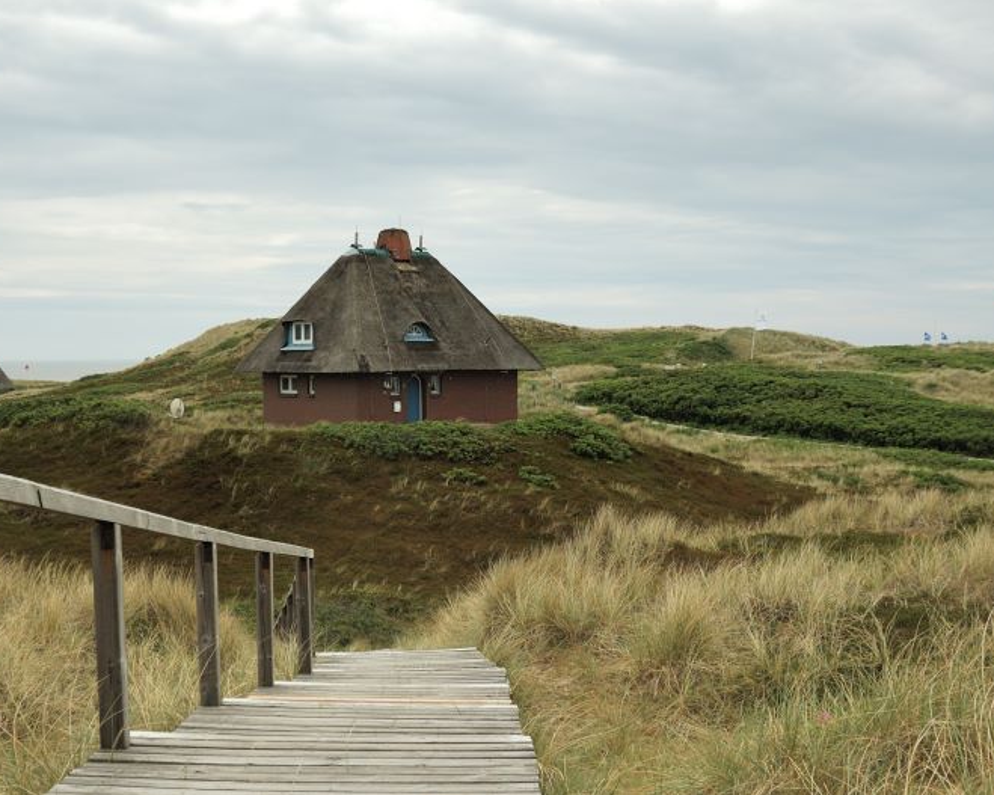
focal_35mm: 41
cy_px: 396
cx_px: 437
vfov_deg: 36.5
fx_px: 1206
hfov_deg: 44.7
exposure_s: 1/800
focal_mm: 24
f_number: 5.6
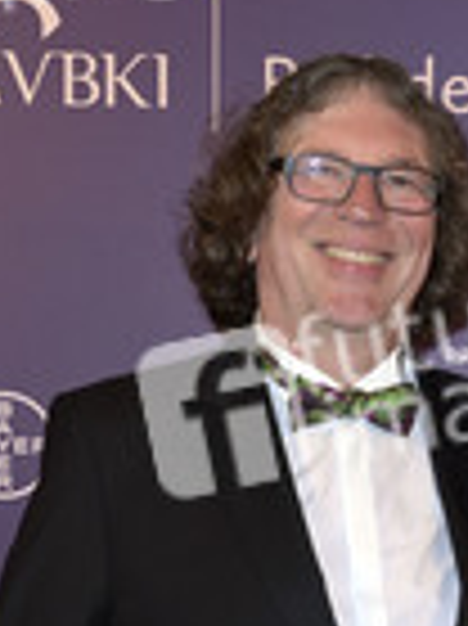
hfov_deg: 12.0
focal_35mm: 122
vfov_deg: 15.9
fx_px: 2203
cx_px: 500
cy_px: 617
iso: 500
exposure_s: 1/250
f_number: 5.6
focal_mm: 44
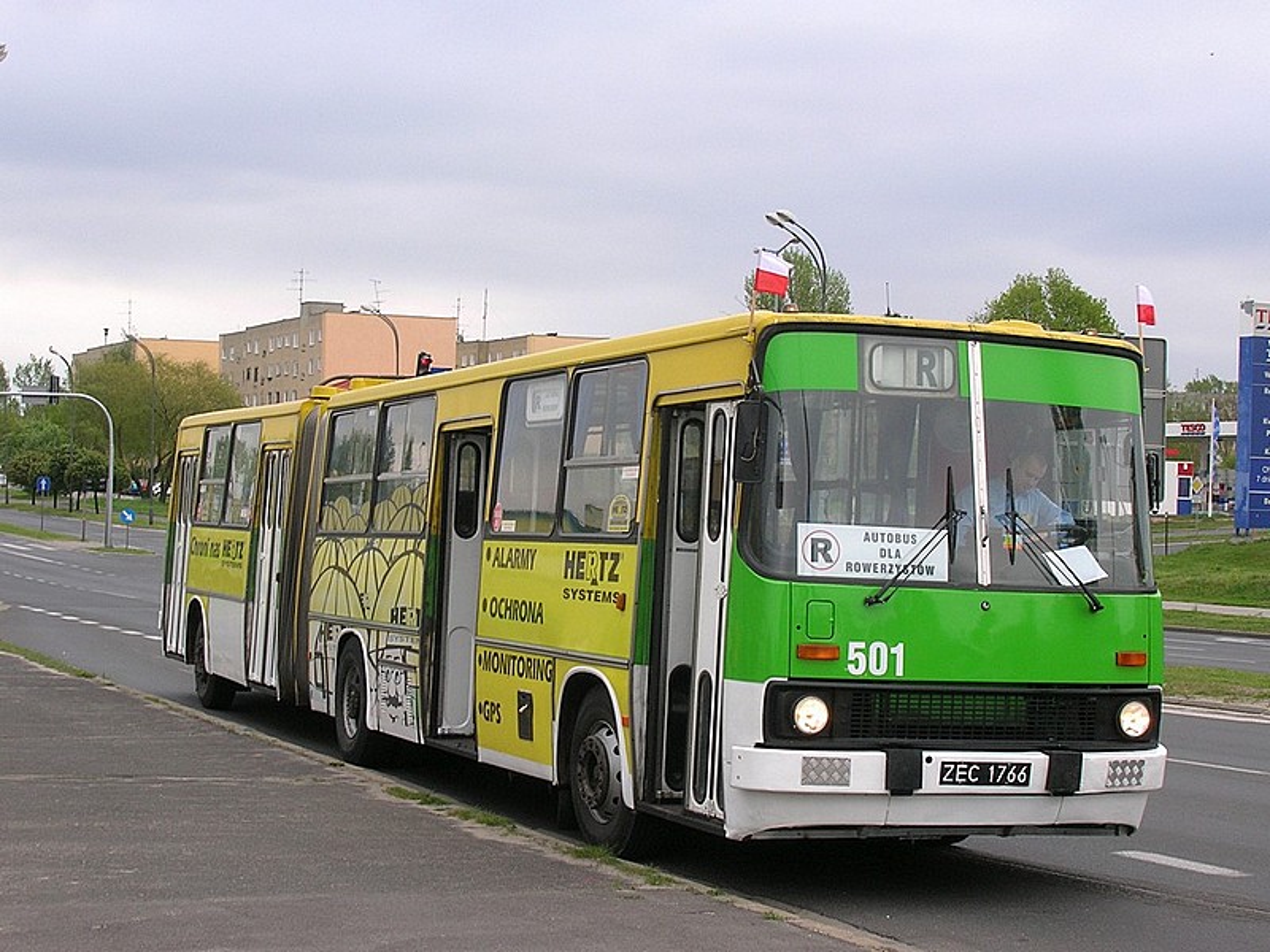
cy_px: 476
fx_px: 2311
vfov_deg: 23.3
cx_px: 635
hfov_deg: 30.7
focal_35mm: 63
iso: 50
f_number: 6.1
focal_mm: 10.4
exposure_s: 1/68.2
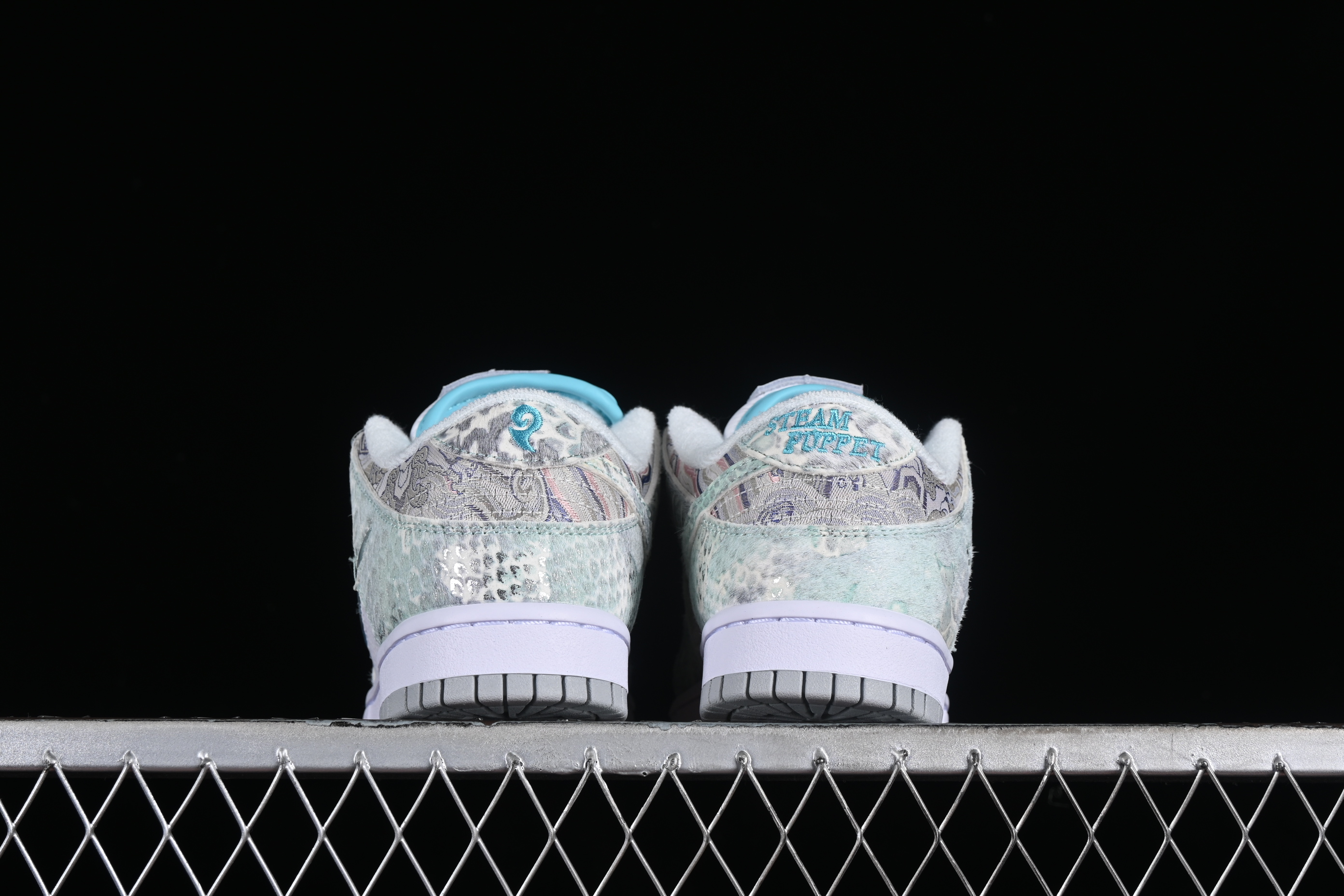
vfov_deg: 18.2
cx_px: 672
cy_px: 448
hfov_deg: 27.0
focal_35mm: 75
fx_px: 2800
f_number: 8
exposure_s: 1/80
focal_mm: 50
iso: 160
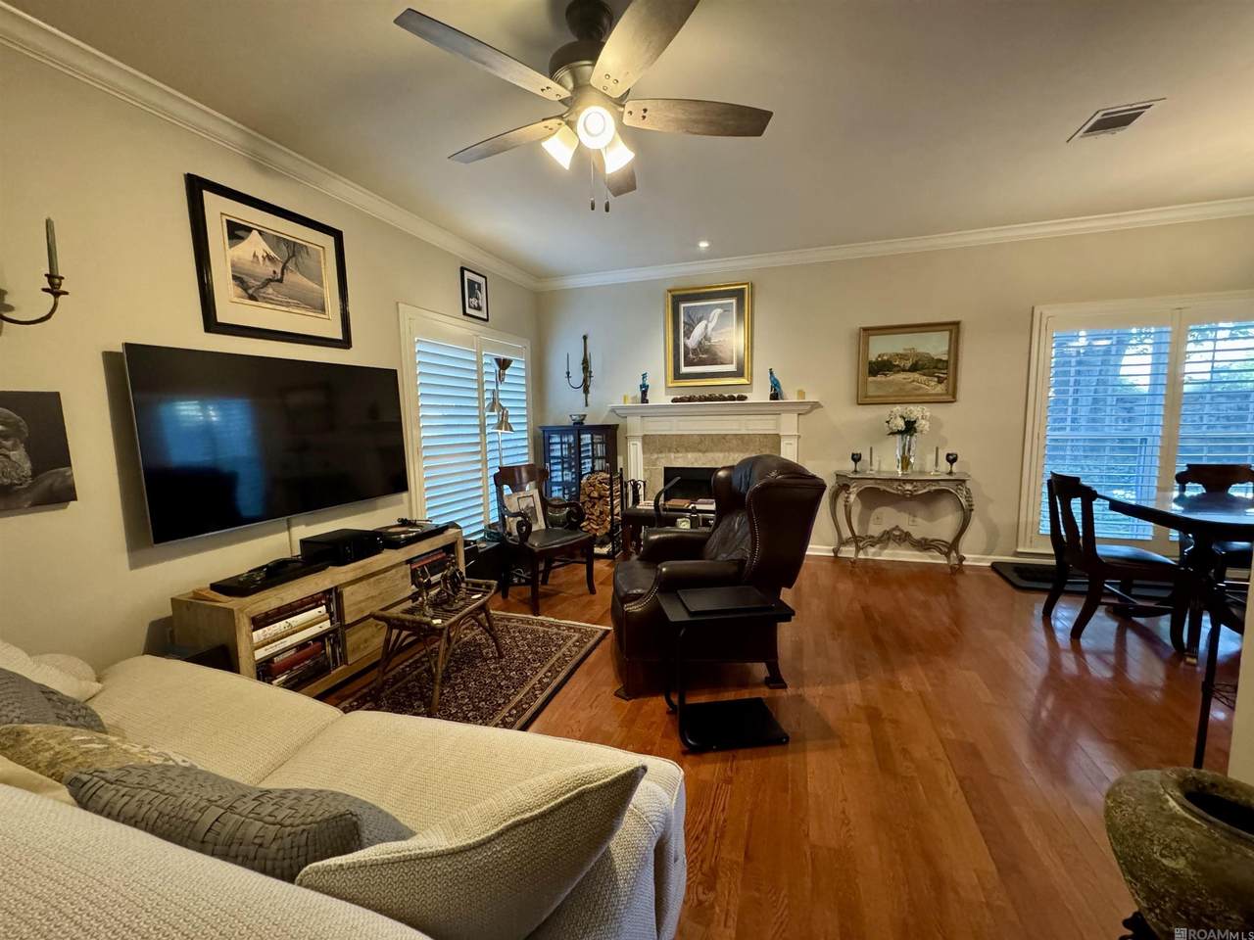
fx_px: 507
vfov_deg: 85.7
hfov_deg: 102.1
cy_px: 470
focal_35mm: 14
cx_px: 627
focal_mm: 2.22
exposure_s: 1/60
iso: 1250
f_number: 2.2
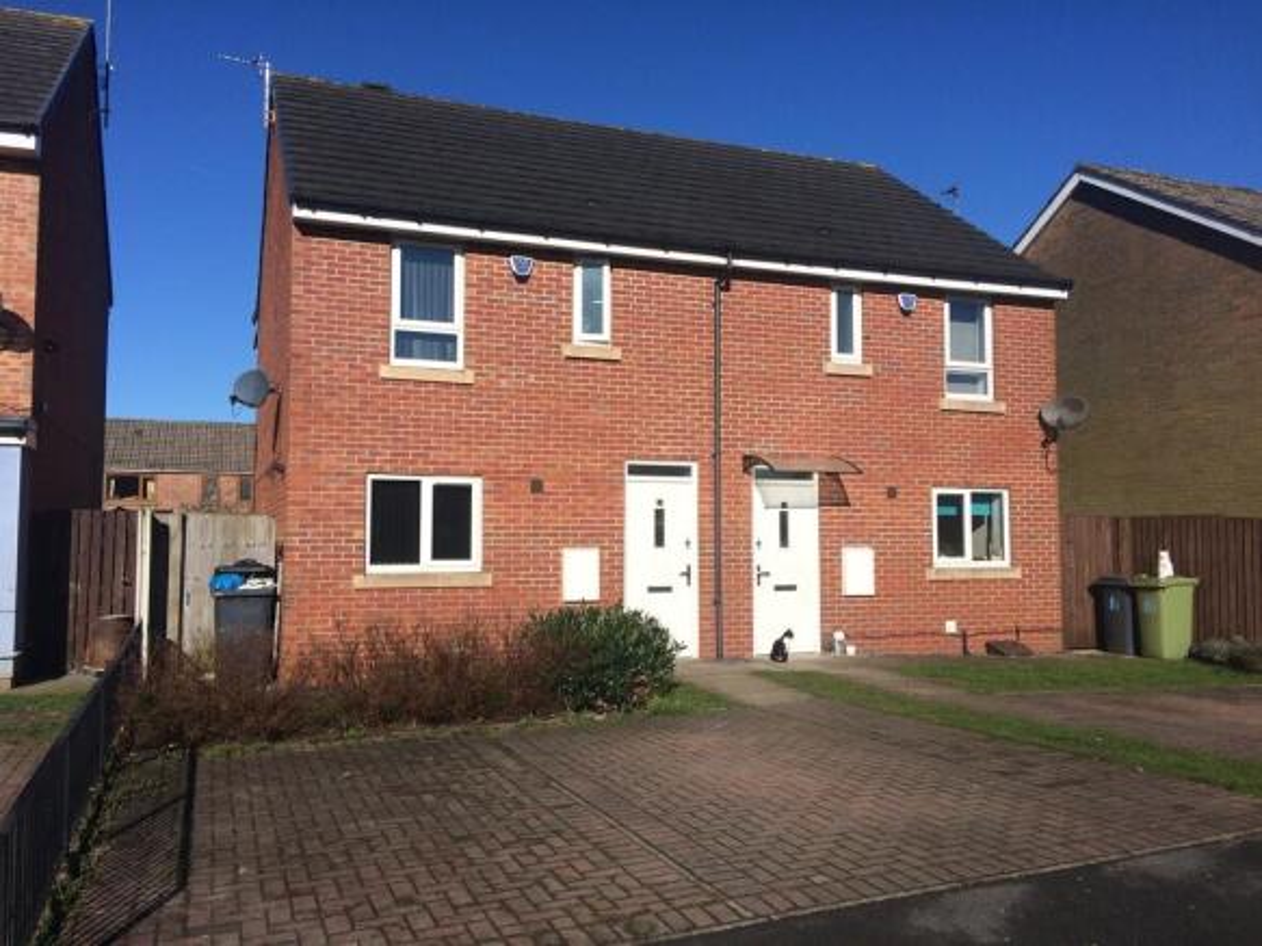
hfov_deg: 61.7
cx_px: 631
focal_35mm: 29
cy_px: 473
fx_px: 1057
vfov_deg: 48.2
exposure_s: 1/3165
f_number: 2.2
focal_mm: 4.15
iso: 32
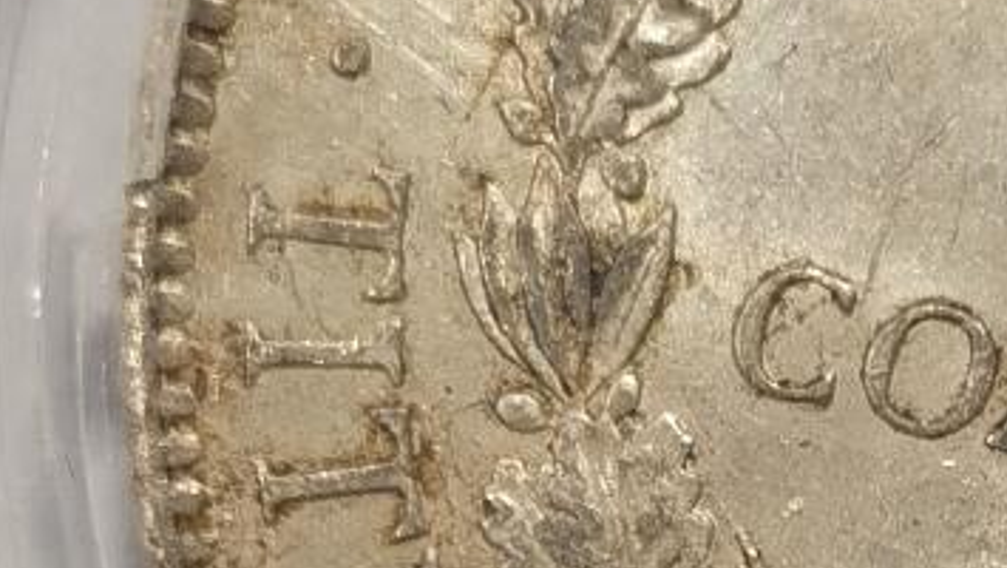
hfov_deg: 7.2
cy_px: 1011
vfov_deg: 4.0
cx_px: 1311
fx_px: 7960
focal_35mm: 298
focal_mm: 5.56
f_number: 16
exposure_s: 1/100
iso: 100
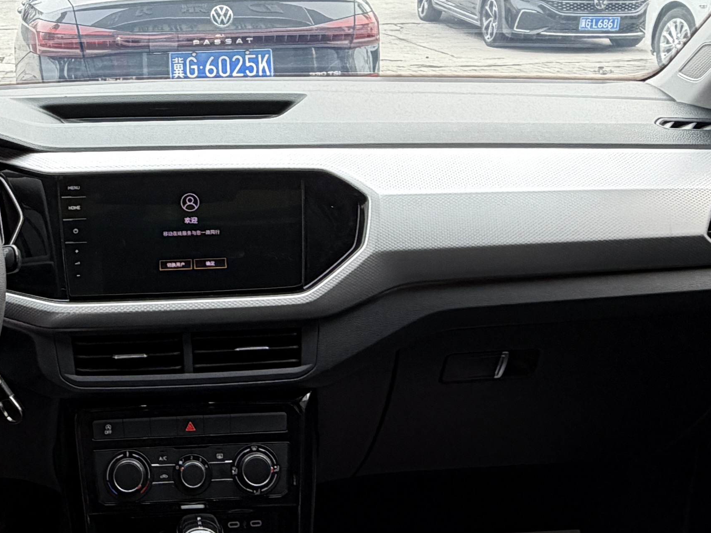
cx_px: 180
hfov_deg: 39.4
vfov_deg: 30.7
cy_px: 197
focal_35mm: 47
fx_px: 965
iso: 100
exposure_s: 1/121
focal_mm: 2.22
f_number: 2.2
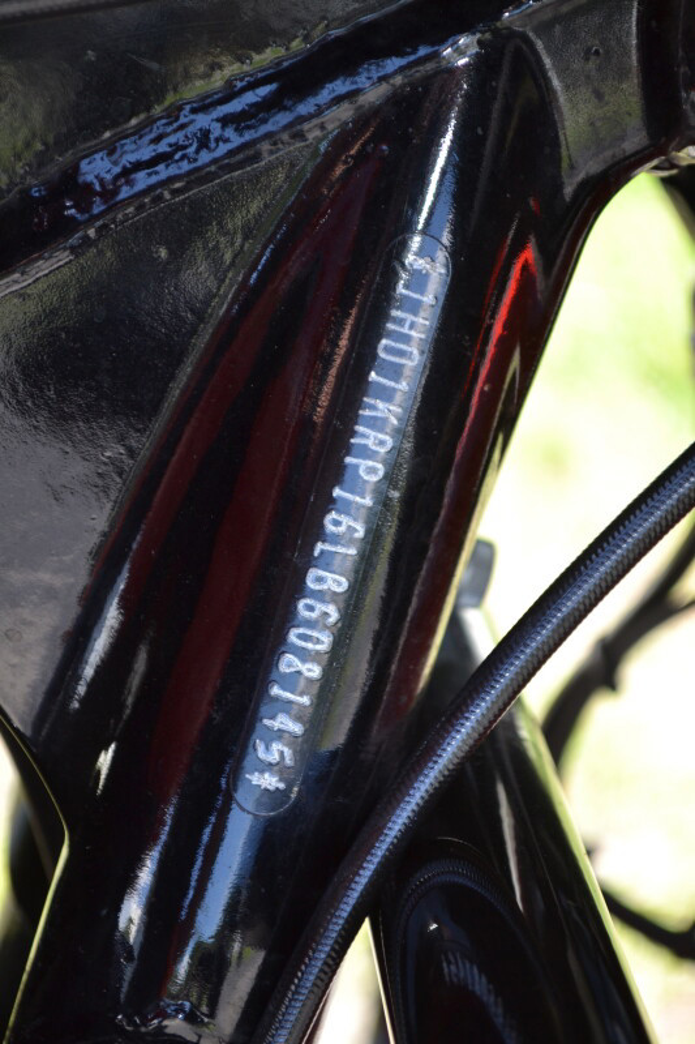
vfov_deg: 24.6
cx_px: 348
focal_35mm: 82
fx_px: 2390
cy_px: 522
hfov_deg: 16.5
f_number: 5.6
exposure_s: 1/125
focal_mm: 55
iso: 280
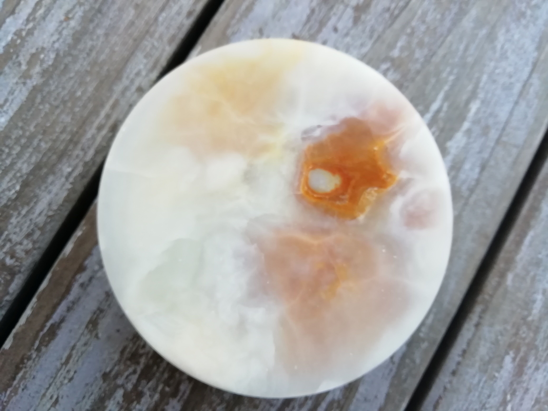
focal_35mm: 26
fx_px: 412
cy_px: 206
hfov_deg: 67.3
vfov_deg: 53.1
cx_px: 274
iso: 64
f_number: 2.2
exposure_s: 1/50
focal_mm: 3.21
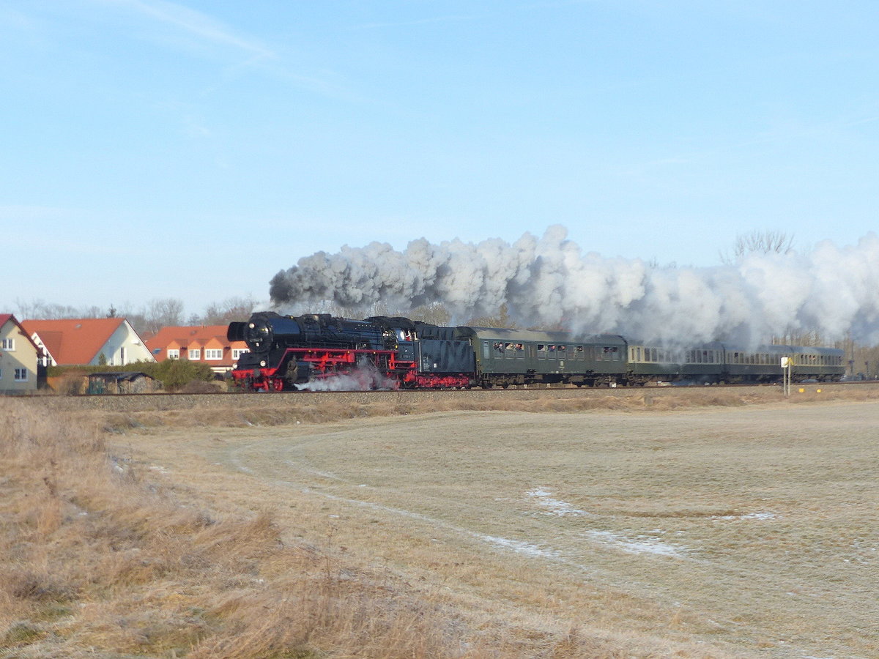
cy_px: 330
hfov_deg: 29.4
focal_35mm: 66
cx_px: 440
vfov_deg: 22.3
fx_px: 1676
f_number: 4
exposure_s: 1/800
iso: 100
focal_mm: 11.9
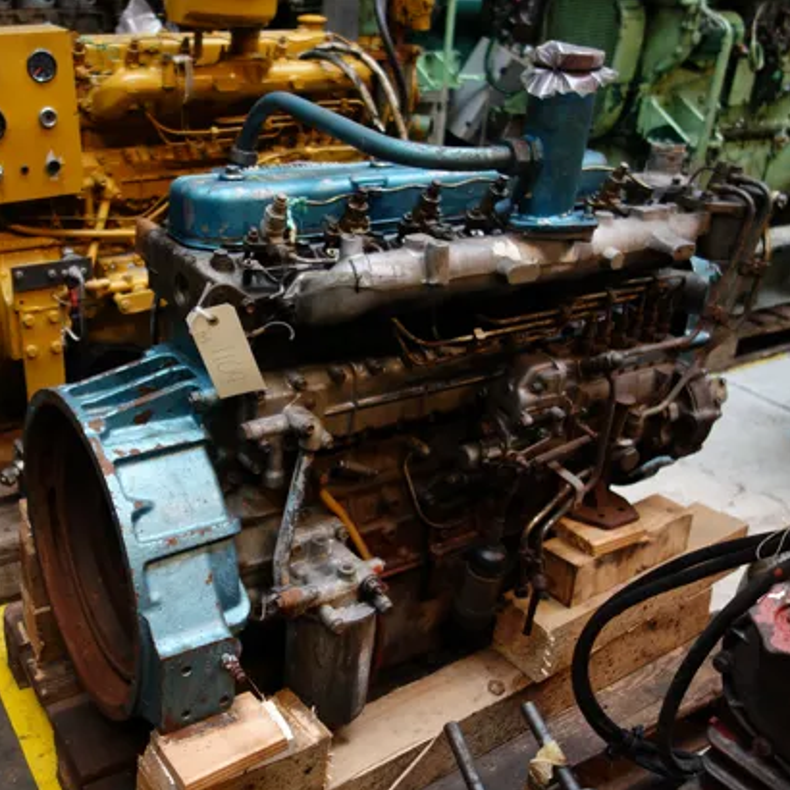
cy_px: 396
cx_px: 270
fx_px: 930
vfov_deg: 46.0
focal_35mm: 36
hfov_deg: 45.4
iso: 400
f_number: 1.8
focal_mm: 10.4
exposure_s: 1/30
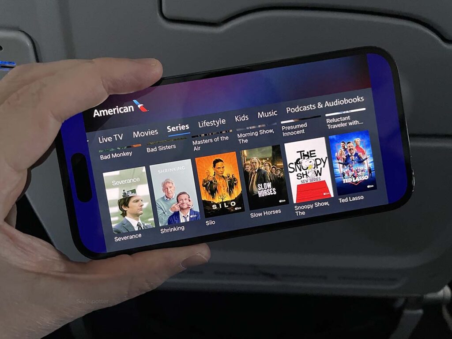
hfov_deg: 67.3
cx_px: 226
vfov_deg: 53.1
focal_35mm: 26
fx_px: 339
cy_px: 170
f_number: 1.6
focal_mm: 4.2
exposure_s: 1/52
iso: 320
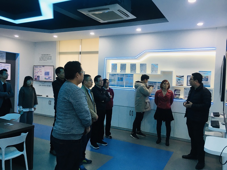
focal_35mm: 29
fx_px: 190
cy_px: 85
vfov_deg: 48.2
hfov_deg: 61.7
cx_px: 114
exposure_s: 1/33
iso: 25
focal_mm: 4.15
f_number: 2.2
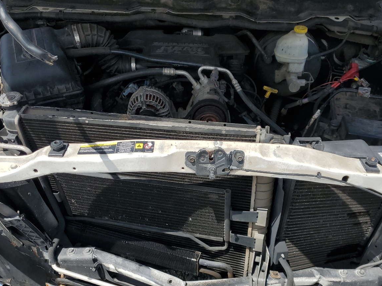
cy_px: 170
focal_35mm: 36
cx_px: 204
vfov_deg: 39.5
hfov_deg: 51.3
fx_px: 397
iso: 50
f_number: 1.5
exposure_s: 1/3333
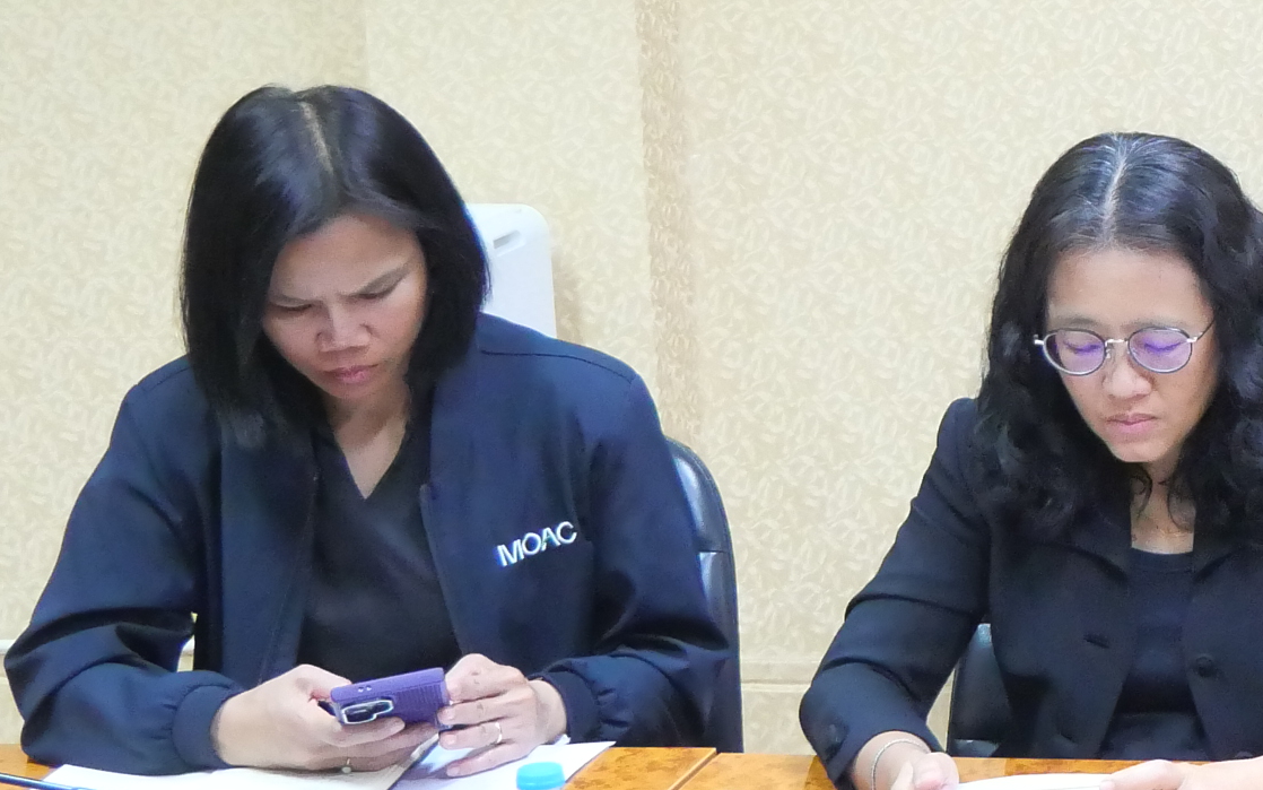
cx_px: 1828
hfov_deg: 17.9
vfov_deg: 12.4
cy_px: 144
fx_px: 3615
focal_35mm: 105
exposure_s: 1/20
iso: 3200
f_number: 4
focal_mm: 15
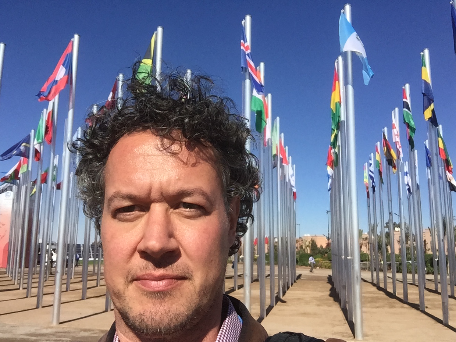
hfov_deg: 56.8
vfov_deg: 44.2
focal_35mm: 32
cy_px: 175
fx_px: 422
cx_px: 231
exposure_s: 1/2924
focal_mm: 2.65
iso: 32
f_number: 2.2
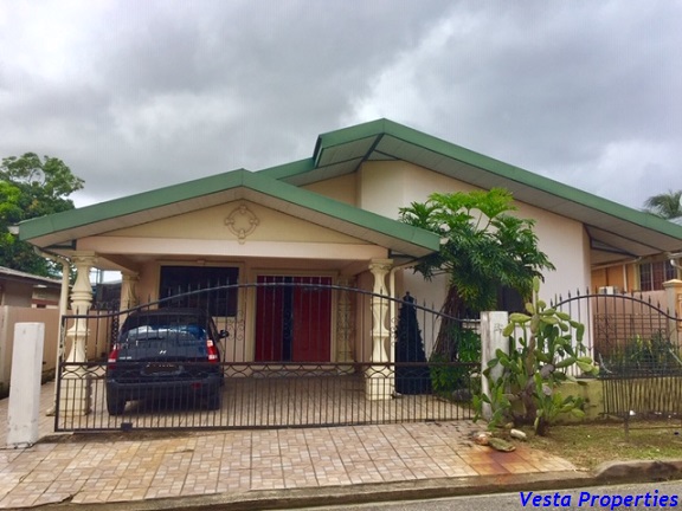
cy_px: 256
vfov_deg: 48.2
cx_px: 341
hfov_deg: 61.7
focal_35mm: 29
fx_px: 571
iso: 32
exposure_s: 1/1276
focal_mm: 4.15
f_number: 2.2
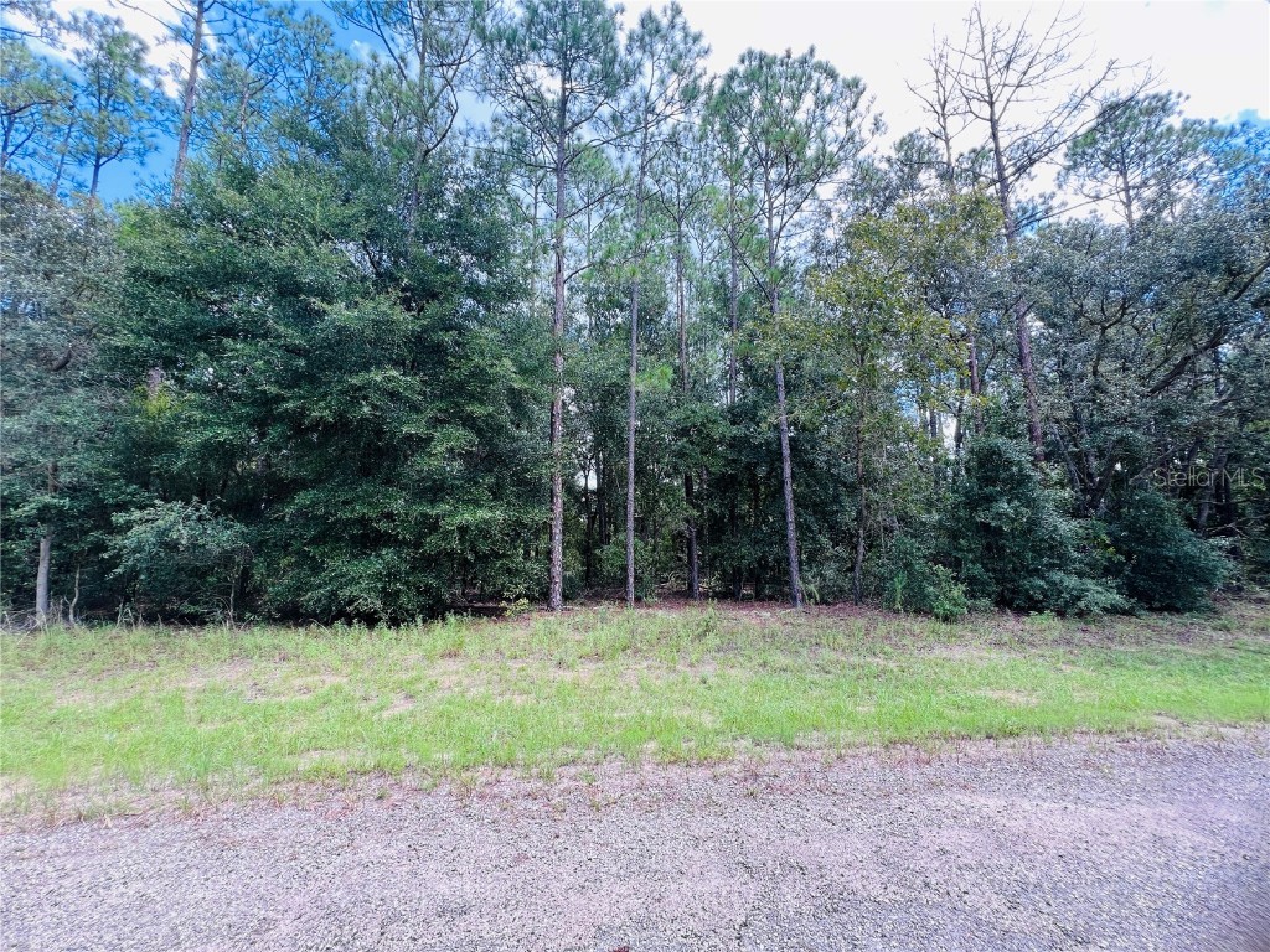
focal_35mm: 13
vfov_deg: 89.9
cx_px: 635
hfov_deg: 106.2
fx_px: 477
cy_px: 476
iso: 32
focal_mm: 1.57
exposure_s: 1/164
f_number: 1.8
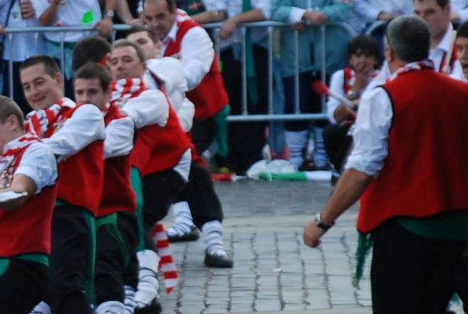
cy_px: 283
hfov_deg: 4.1
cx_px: -252
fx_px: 6478
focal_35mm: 497
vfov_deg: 2.8
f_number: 5.6
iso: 320
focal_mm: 75
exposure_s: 1/125
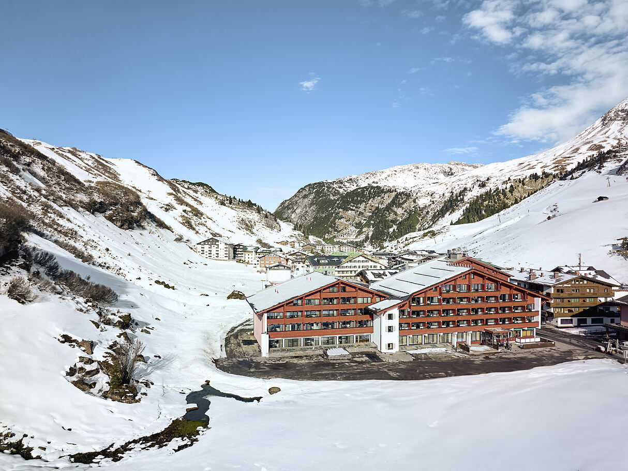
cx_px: 314
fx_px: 435
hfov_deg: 71.6
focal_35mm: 24
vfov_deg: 56.8
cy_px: 236
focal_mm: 12.29
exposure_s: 1/2500
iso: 100
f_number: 2.8
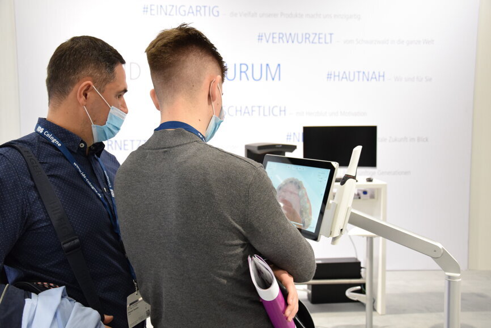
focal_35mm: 42
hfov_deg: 46.4
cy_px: 164
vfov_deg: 31.9
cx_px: 246
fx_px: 573
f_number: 5
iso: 2500
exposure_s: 1/100
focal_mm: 28
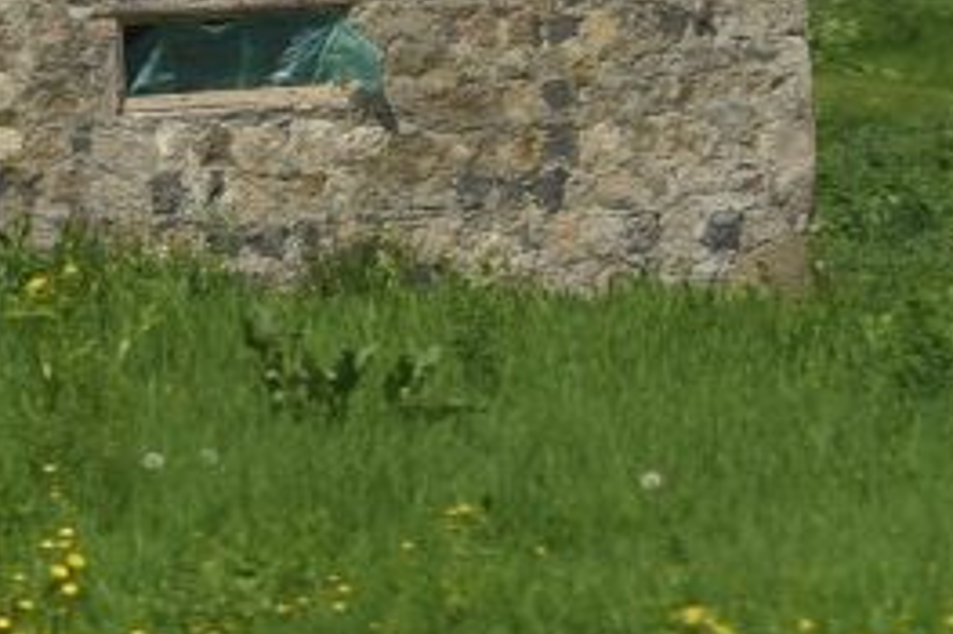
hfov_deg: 7.4
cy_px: -534
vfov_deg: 4.9
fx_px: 7328
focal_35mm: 277
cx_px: 261
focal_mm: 56
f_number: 5.6
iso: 100
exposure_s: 1/160
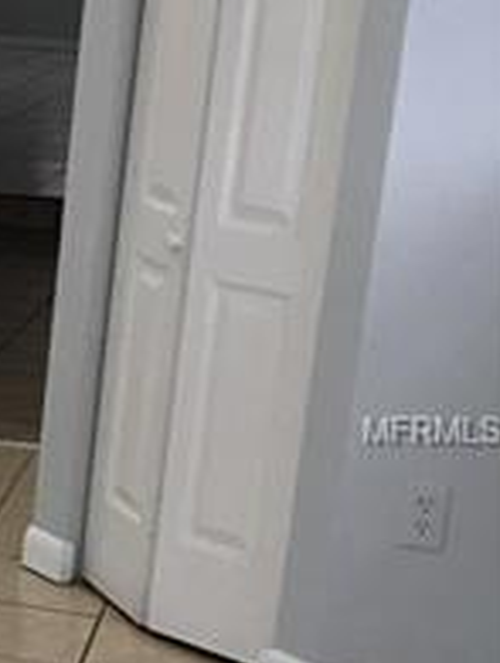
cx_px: -463
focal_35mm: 114
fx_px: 2188
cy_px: 432
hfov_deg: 11.8
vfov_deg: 17.2
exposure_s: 1/15
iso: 25
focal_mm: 4.15
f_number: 2.2
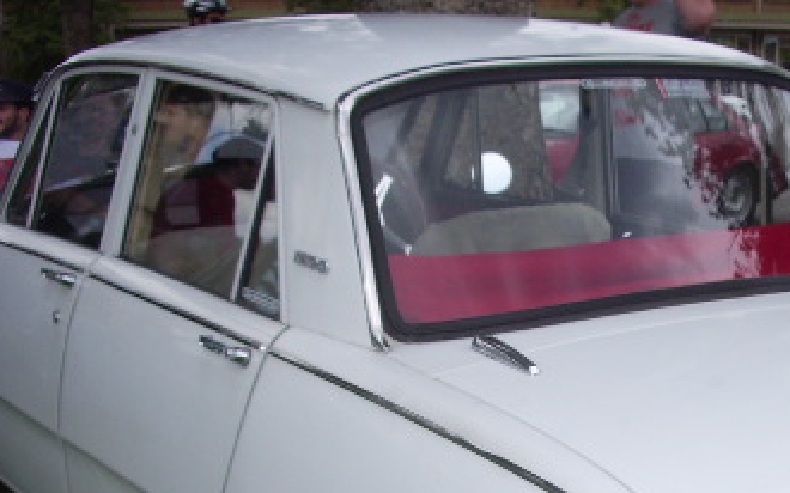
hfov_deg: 28.2
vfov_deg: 17.7
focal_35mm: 72
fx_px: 1550
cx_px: 577
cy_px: 479
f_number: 4.3
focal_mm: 5.8
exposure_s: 1/400
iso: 80
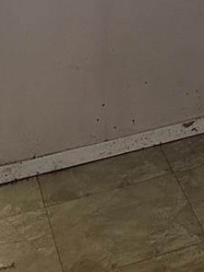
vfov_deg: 14.5
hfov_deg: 10.7
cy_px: -192
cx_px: 450
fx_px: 959
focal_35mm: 122
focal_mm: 6.86
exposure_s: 1/60
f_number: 1.78
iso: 250
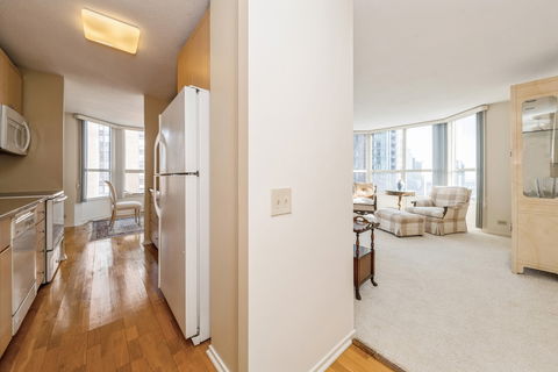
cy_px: 186
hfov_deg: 112.6
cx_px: 279
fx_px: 186
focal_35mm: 12
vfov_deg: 90.0
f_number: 8
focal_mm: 12
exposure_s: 1/50
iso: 200
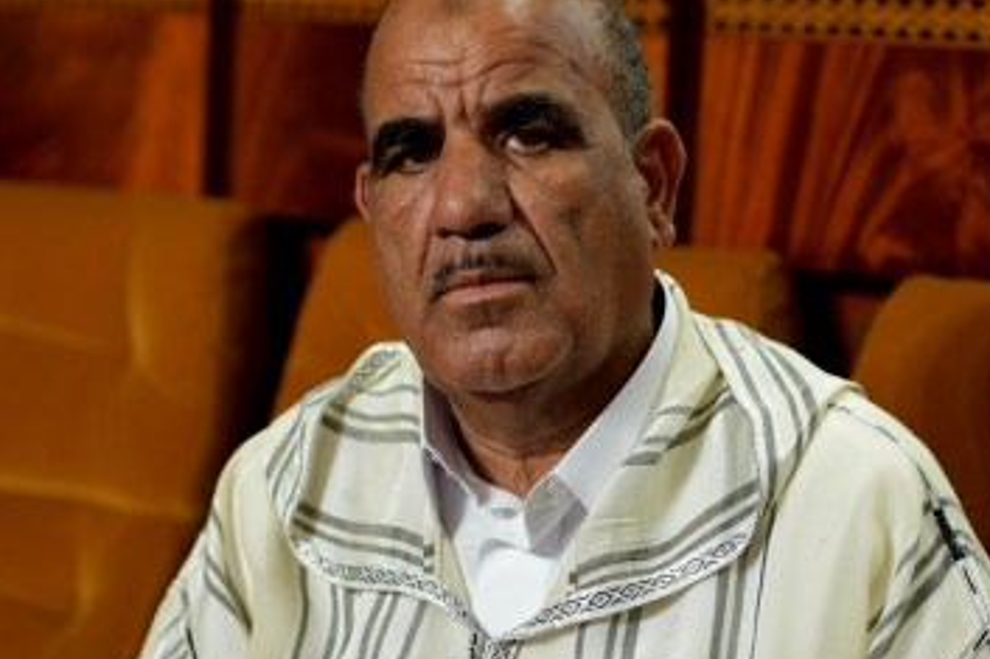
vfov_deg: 11.5
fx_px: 3271
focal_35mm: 119
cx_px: 524
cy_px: 381
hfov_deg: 17.2
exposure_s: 1/125
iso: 1000
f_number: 2.8
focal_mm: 70
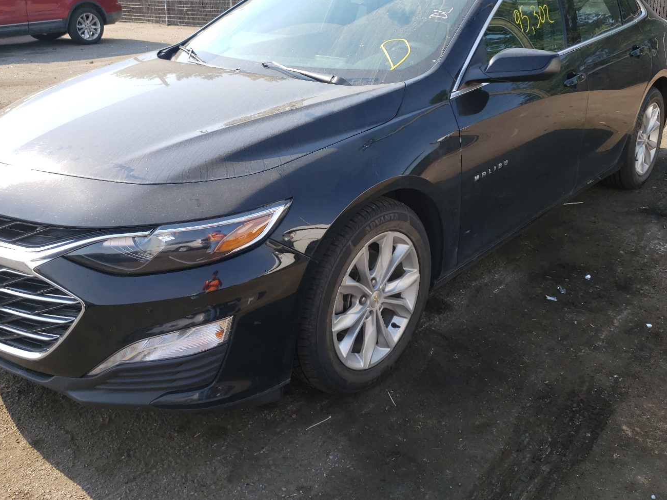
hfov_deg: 56.8
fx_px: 617
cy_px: 200
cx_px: 323
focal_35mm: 32
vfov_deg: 43.9
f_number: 1.5
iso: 50
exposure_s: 1/1111
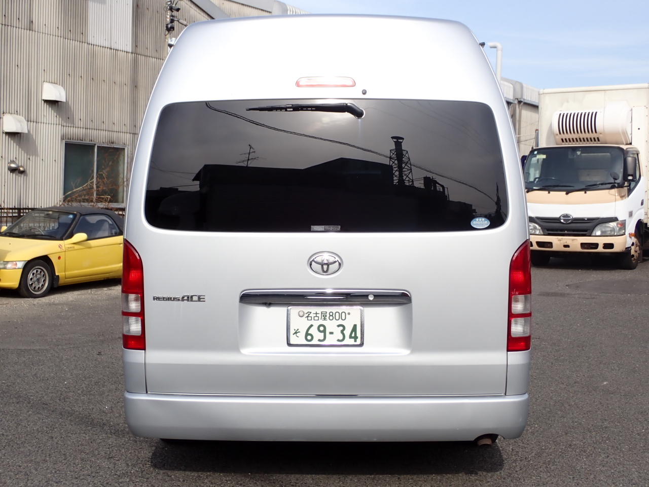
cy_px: 244
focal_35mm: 50
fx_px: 937
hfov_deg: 38.2
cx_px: 324
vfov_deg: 29.1
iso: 100
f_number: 4.5
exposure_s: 1/500
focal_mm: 9.01
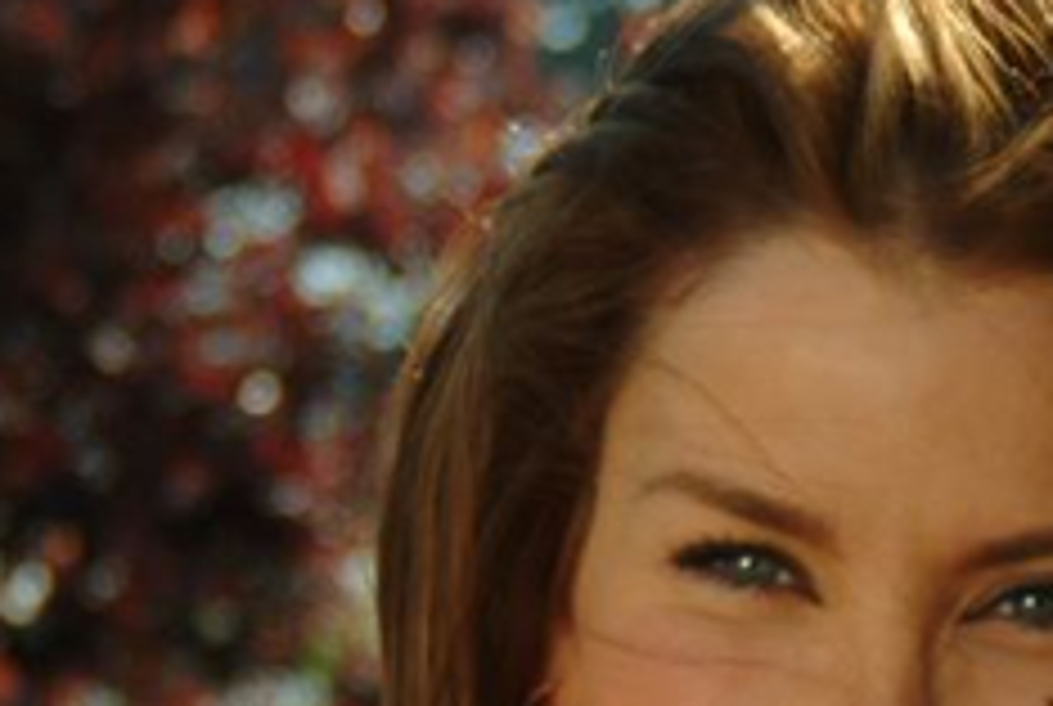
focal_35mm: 275
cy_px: 886
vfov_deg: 5.0
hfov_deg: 7.4
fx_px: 8059
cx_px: 1541
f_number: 4.2
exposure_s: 1/1500
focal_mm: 42
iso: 200
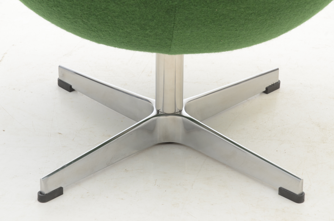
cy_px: 110
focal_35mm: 138
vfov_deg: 9.9
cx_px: 167
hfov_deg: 14.9
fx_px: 1278
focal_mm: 92
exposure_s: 1/125
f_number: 9
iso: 200
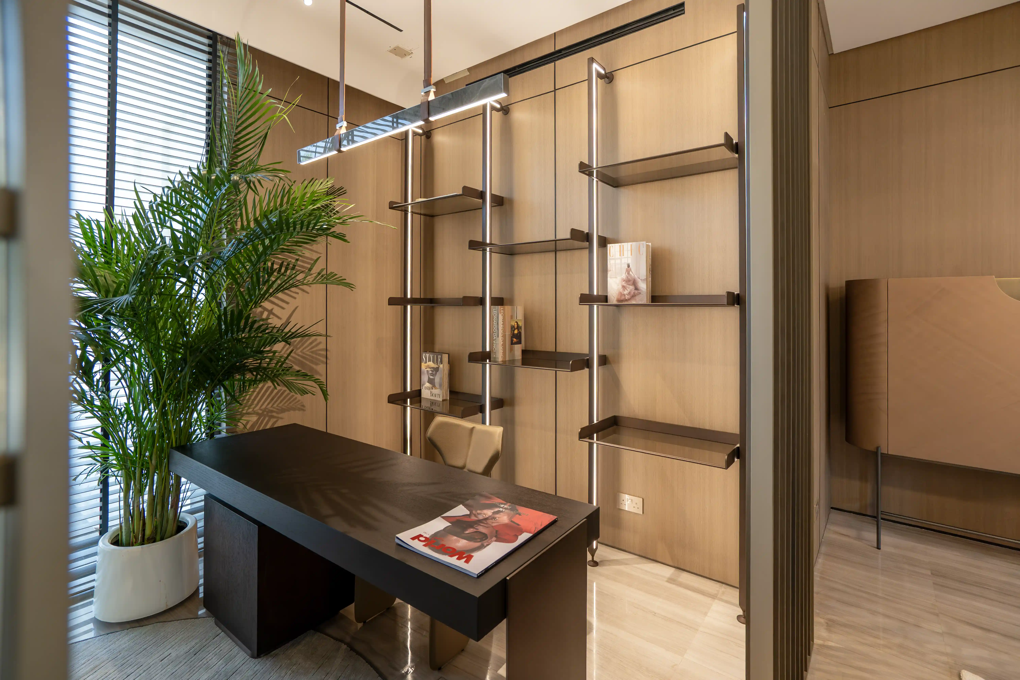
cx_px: 510
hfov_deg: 96.7
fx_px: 453
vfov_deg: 73.7
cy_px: 340
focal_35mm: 16
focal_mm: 16
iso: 800
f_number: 4
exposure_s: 1/100
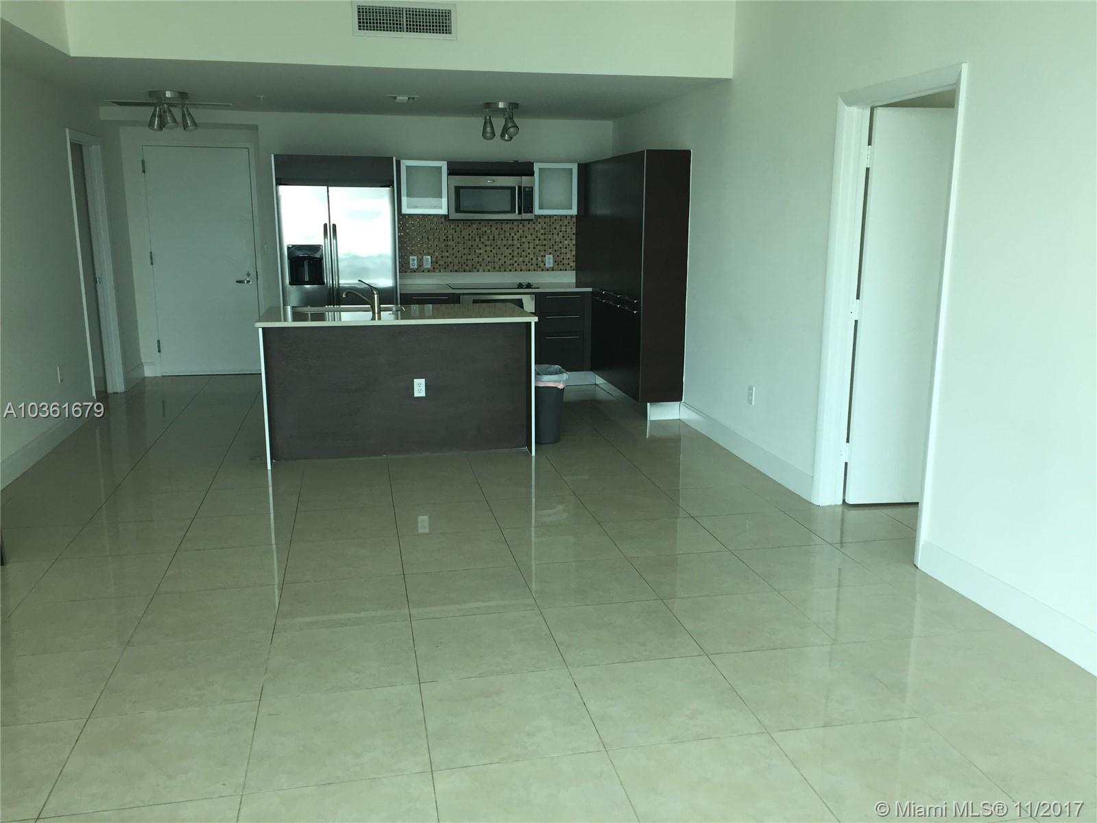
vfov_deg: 48.2
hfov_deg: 61.7
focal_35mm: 29
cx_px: 548
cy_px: 412
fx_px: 919
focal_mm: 4.15
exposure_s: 1/120
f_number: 2.2
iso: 50
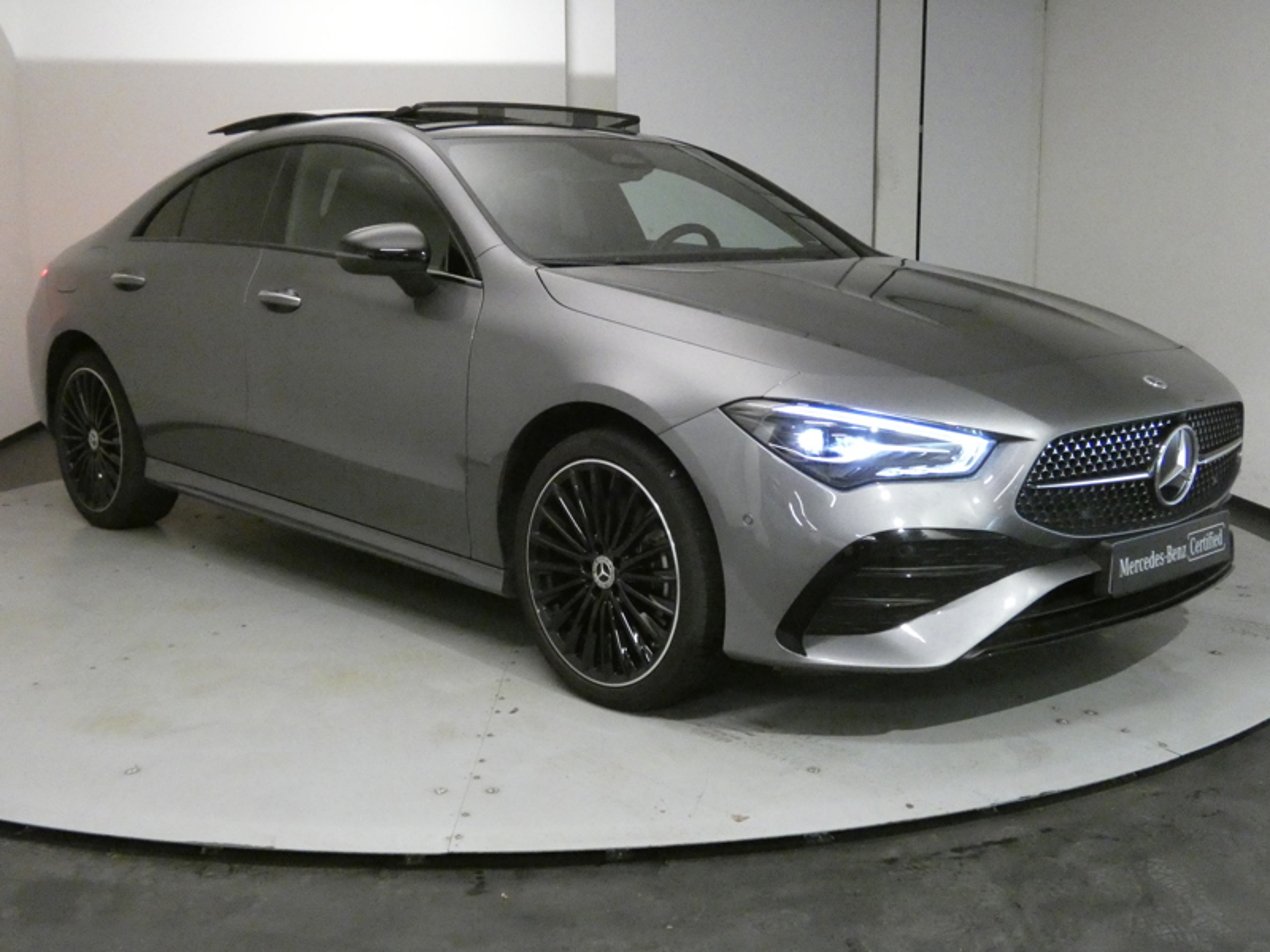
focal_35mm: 39
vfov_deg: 36.8
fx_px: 1431
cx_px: 635
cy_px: 476
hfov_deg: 47.9
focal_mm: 7.1
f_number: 3.6
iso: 2000
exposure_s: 1/125
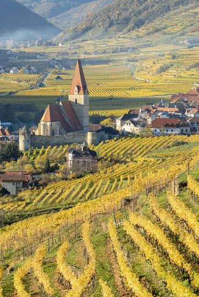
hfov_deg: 7.5
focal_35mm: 184
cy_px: 149
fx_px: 1524
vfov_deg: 11.2
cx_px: 98
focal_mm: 160
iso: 200
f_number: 11
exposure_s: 1/80
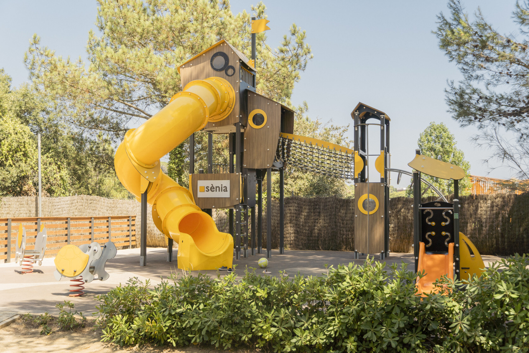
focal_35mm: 42
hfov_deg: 46.4
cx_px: 264
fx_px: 617
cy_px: 176
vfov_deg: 31.9
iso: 100
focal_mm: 28
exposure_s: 1/800
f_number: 4.5
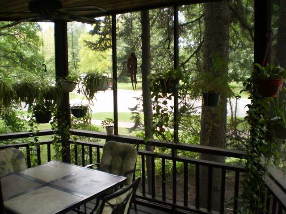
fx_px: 297
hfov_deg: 51.4
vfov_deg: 39.7
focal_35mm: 36
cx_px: 143
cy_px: 107
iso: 64
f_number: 3.1
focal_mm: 6.3
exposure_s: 1/40
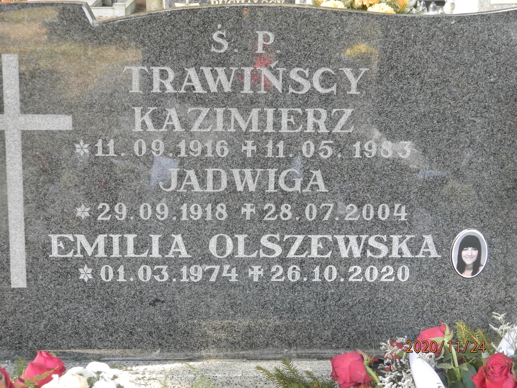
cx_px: 258
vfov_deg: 21.6
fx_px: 1016
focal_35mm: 68
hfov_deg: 28.6
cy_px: 194
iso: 200
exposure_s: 1/30
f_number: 4
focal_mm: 12.2
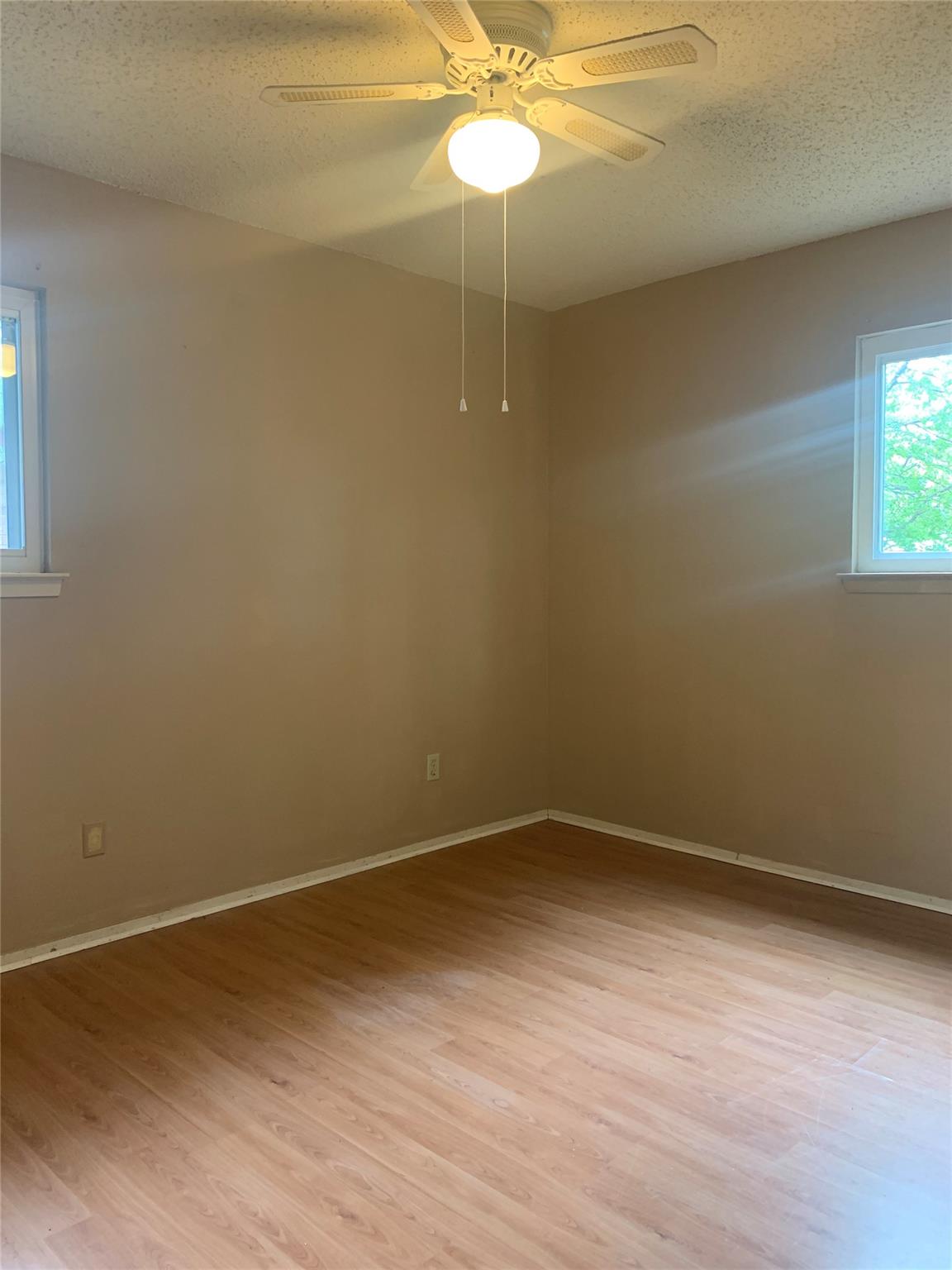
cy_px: 635
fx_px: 953
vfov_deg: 67.3
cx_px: 476
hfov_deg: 53.1
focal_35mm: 26
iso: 160
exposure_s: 1/60
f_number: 1.8
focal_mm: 4.25
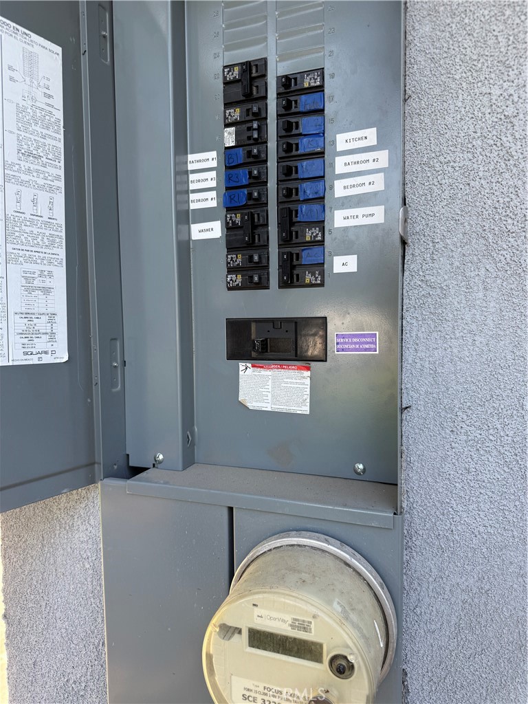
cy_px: 352
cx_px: 264
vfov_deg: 71.6
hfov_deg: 56.8
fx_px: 488
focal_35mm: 24
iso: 64
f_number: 1.78
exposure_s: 1/268
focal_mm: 6.76
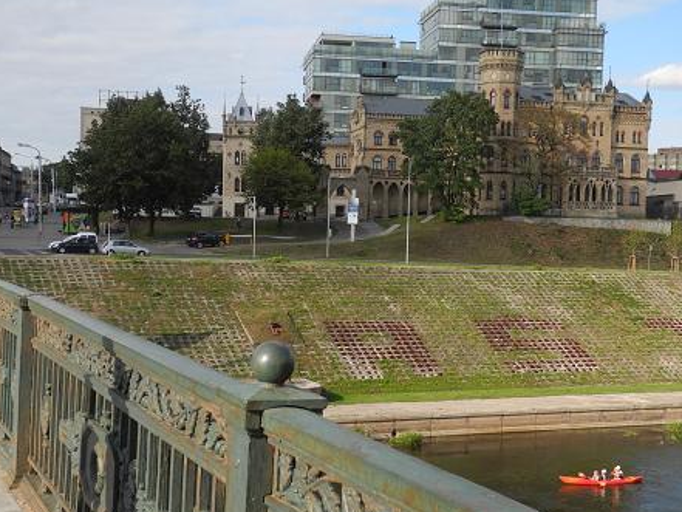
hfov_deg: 33.2
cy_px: 260
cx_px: 339
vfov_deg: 25.2
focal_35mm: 58
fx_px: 1143
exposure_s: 1/800
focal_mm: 10.7
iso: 100
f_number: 3.5
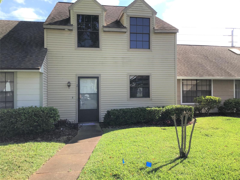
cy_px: 90
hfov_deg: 58.4
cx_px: 120
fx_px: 215
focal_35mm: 31
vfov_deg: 45.4
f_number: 2.4
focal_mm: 3.3
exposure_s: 1/599
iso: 25
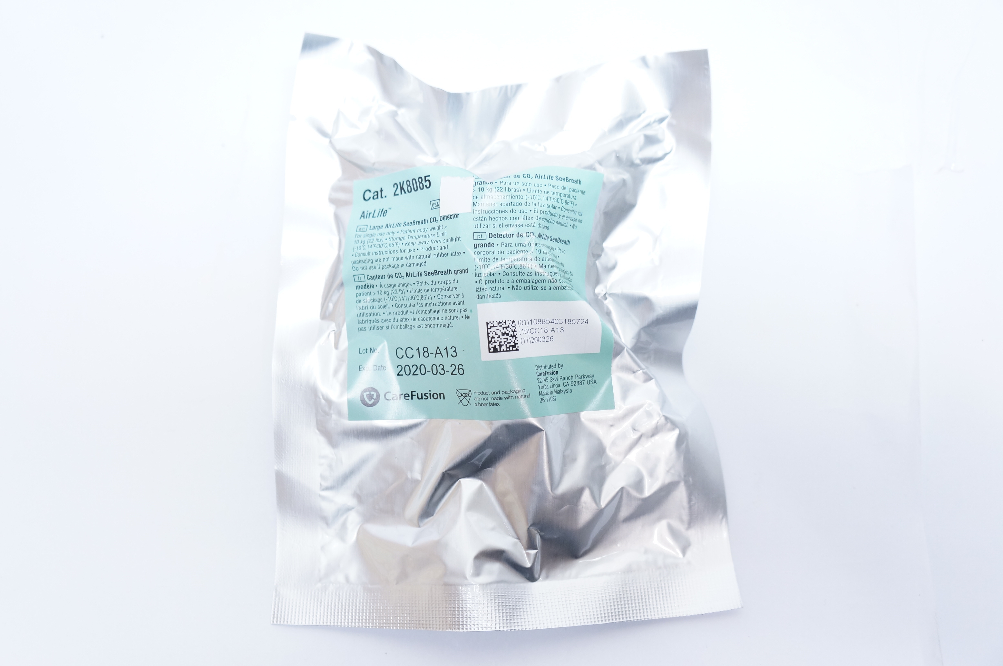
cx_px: 502
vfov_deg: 38.3
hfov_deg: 55.2
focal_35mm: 34
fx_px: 960
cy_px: 333
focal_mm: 23
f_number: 4
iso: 800
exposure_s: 1/60
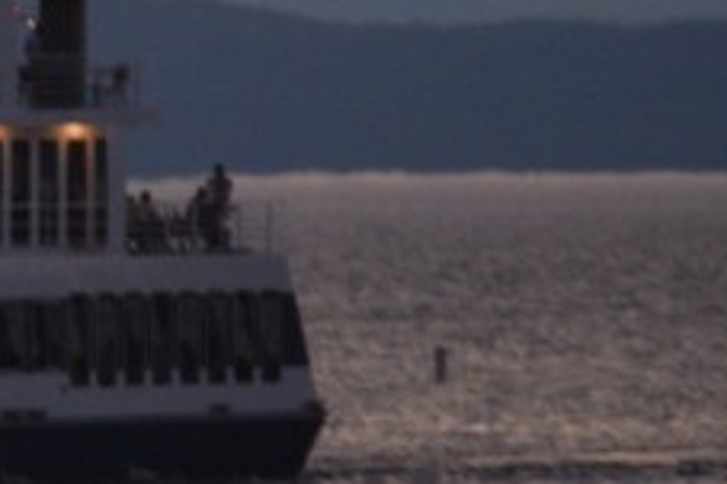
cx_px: -929
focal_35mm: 928
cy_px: 6
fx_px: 18726
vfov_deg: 1.5
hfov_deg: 2.2
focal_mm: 130
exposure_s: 1/160
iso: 800
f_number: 5.6
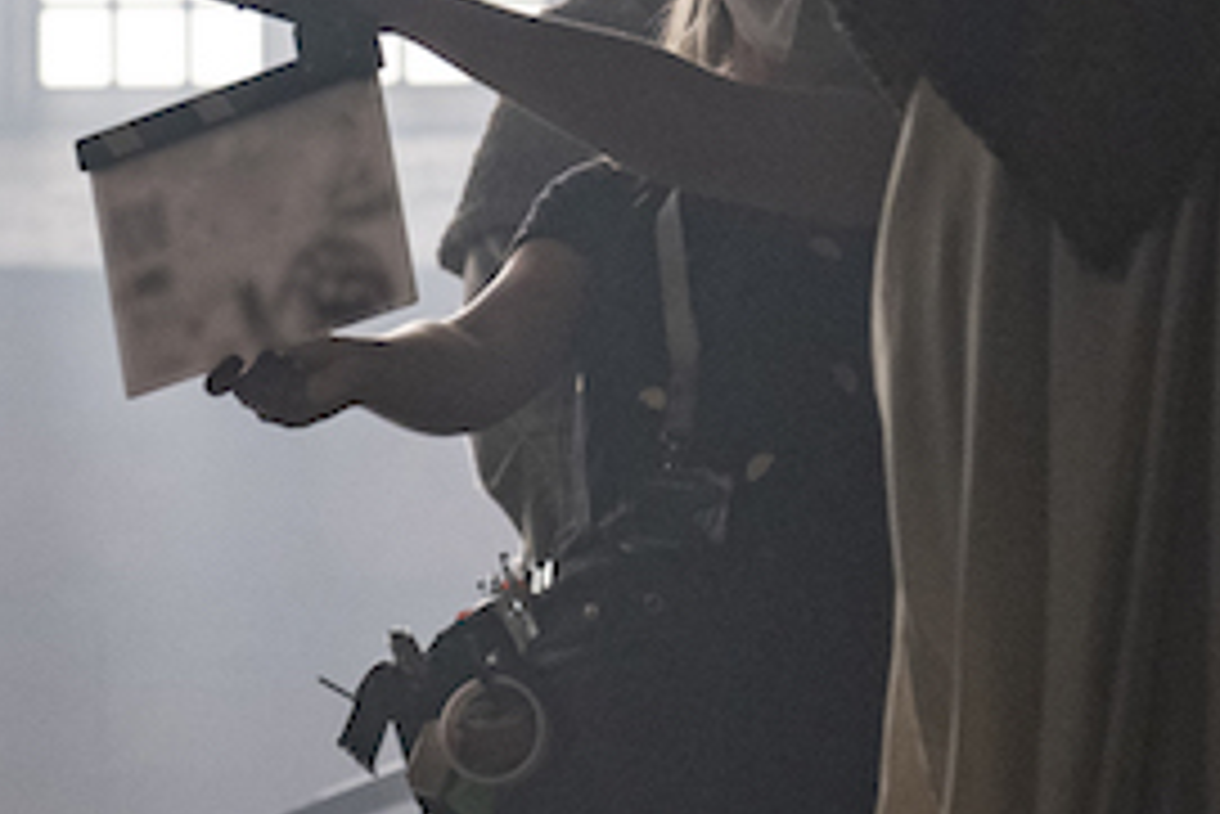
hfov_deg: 9.2
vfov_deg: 6.3
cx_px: -468
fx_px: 7391
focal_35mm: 218
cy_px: 182
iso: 2500
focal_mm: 59
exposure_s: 1/320
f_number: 2.8
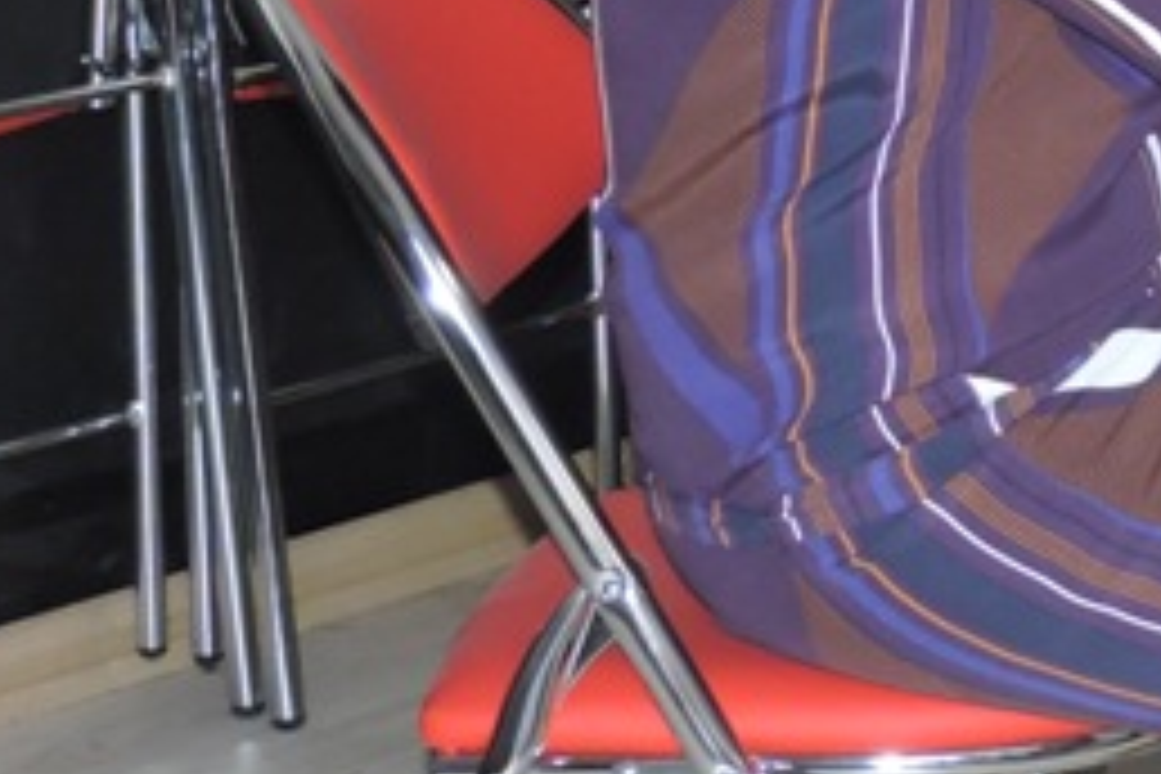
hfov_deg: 10.1
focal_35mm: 194
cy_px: -243
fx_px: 6256
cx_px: 2025
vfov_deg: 7.0
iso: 320
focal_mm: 8.4
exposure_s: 1/30
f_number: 3.5
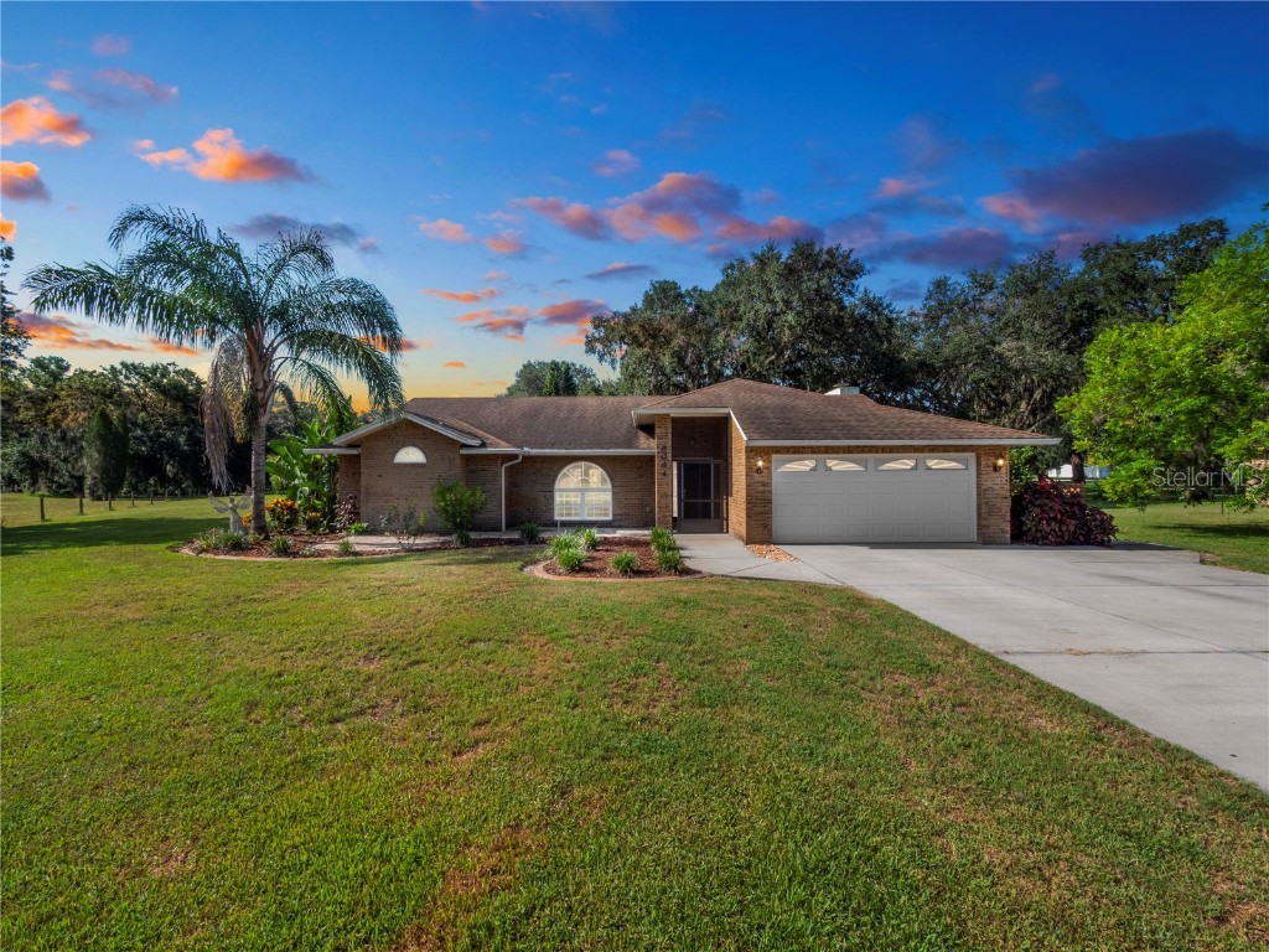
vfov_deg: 85.7
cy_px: 476
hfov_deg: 102.1
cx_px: 634
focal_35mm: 14
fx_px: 513
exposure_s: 1/250
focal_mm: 7
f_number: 13
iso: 250
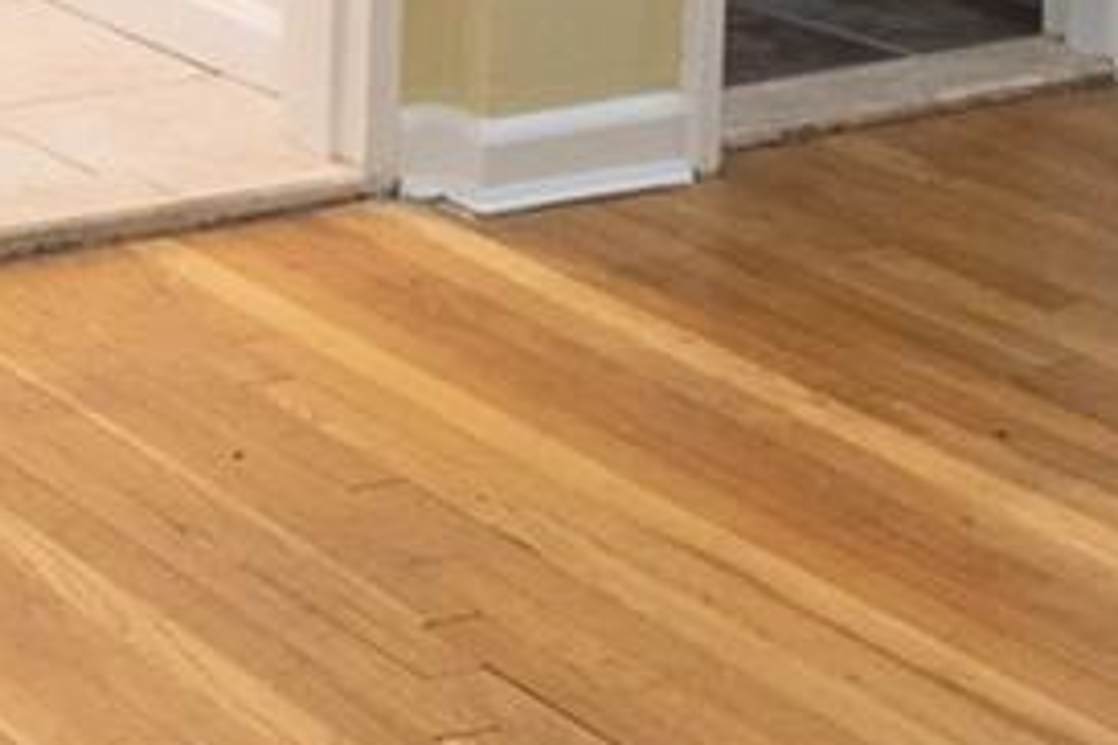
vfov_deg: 12.1
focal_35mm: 105
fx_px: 3261
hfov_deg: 16.0
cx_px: -999
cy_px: -526
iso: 800
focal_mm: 14
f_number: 18
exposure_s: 1/1.67
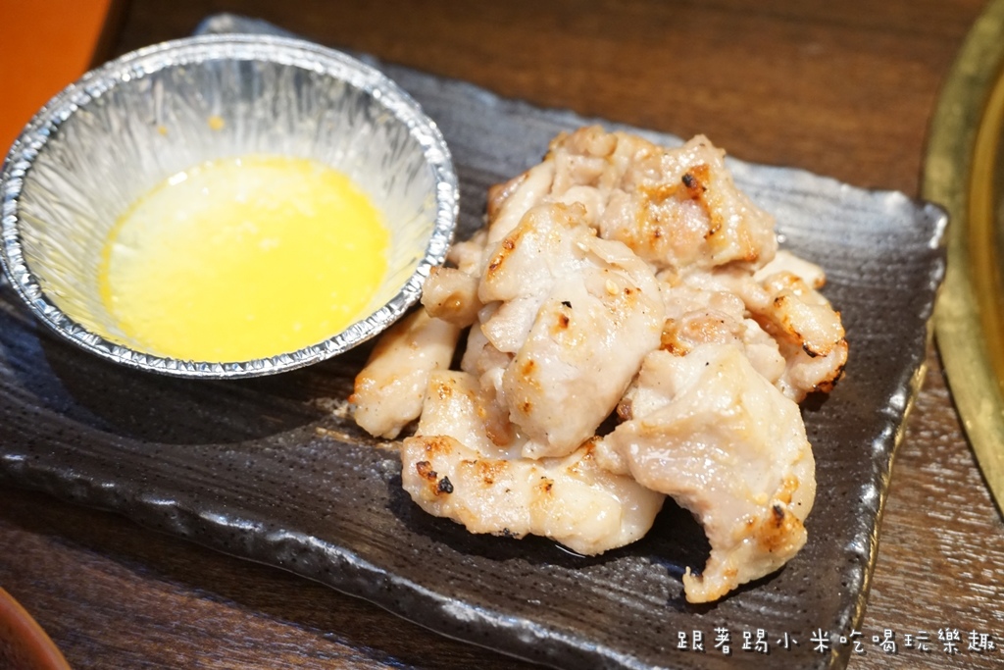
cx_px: 502
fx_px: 1213
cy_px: 335
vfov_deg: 30.9
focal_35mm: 44
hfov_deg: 45.0
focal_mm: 29
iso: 1600
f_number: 4.5
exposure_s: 1/60
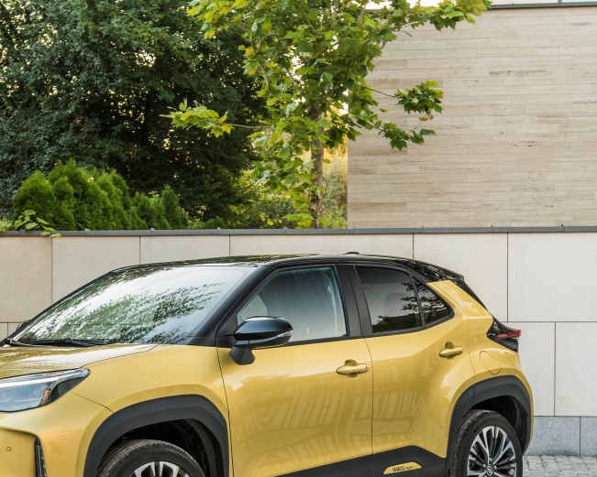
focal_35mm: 83
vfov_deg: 18.4
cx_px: 286
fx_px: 1467
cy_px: 347
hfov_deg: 23.0
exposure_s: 1/60
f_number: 4
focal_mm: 30
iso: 800
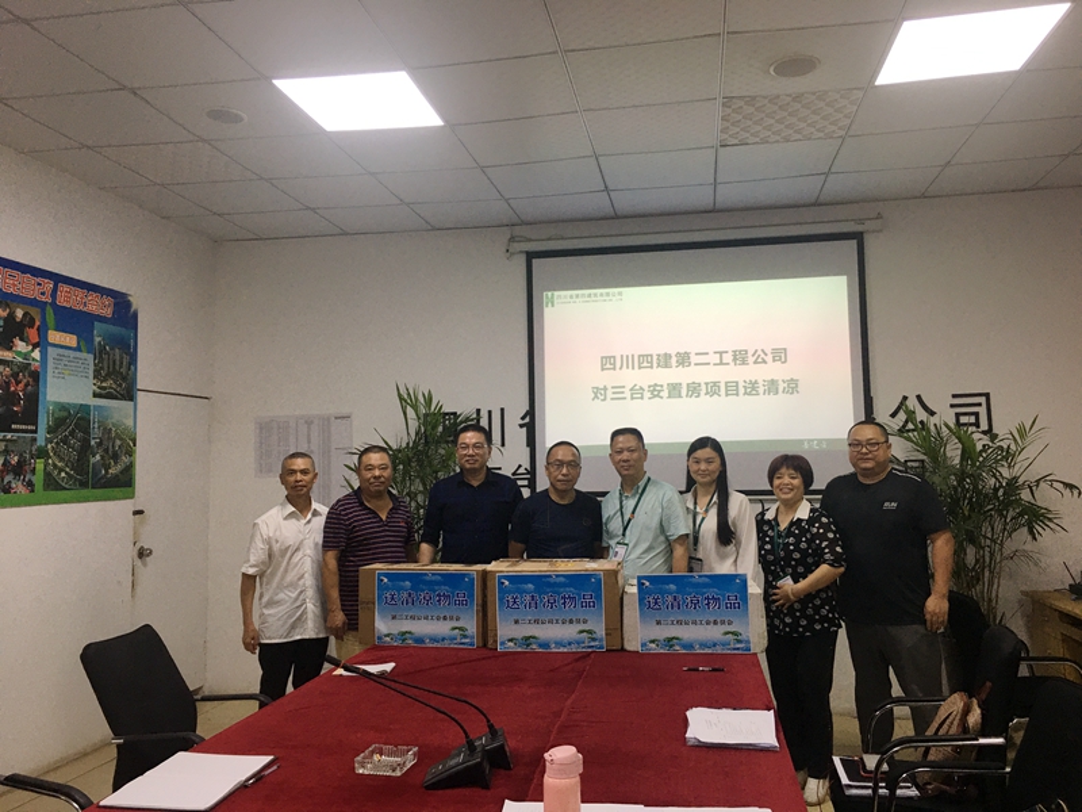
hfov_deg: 61.7
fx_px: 906
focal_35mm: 29
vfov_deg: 48.2
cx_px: 541
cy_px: 406
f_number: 2.2
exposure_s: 1/33
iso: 40
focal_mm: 4.15
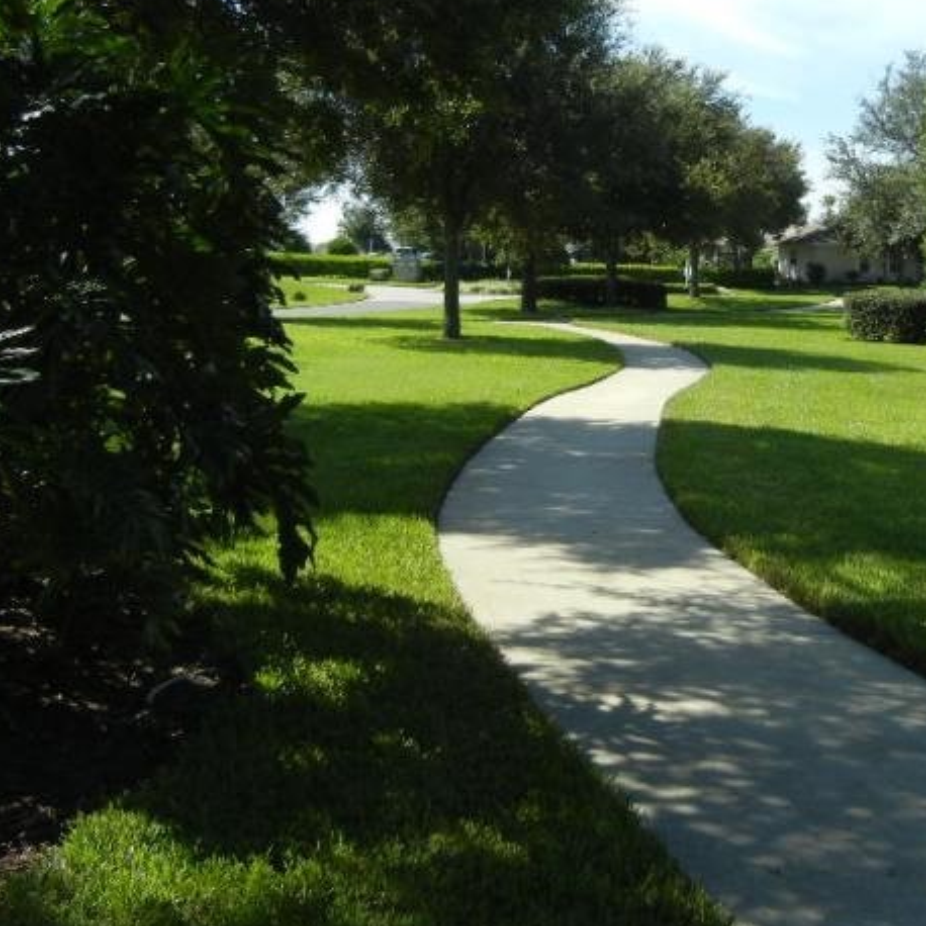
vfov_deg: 33.1
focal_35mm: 51
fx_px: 1544
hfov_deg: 33.0
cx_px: 641
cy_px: 311
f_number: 7
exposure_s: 1/290
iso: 160
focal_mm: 5.4
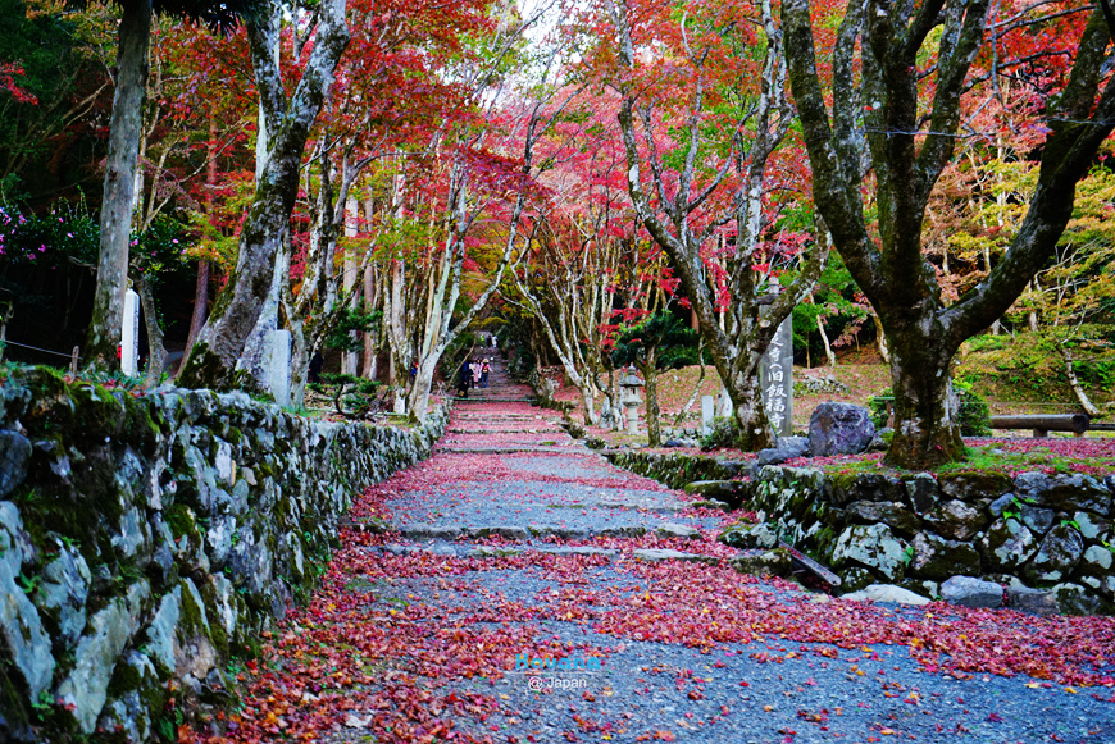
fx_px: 1085
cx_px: 558
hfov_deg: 54.4
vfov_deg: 37.9
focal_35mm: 35
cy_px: 372
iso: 1600
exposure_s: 1/60
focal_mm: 35
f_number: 4
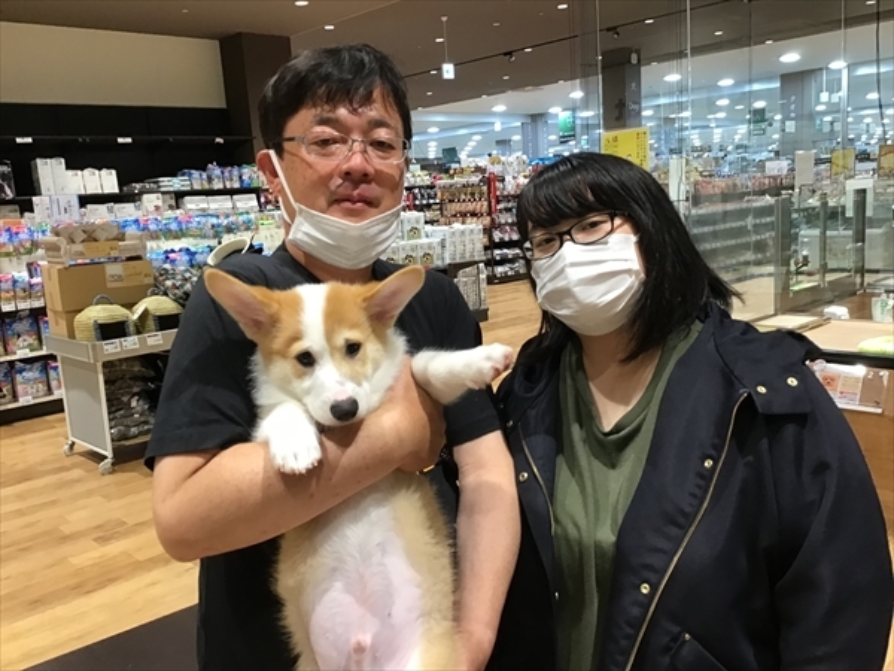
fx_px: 801
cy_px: 336
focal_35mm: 31
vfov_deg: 45.4
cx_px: 447
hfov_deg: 58.4
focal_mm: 3.3
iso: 80
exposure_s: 1/30
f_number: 2.4
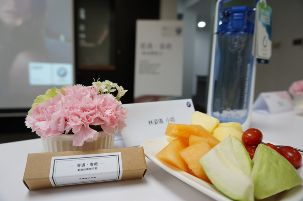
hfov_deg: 73.8
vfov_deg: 53.0
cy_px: 100
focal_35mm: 24
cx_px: 152
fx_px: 202
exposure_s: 1/60
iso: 200
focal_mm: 16
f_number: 4
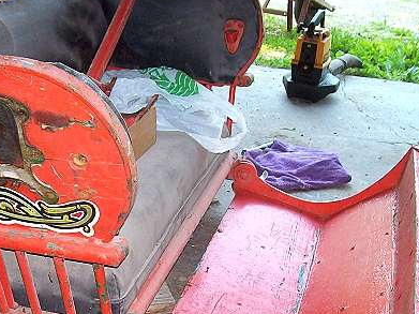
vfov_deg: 24.4
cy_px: 248
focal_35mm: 59
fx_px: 714
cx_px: 108
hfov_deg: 32.1
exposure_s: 1/64
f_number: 2.7
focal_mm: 6
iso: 80
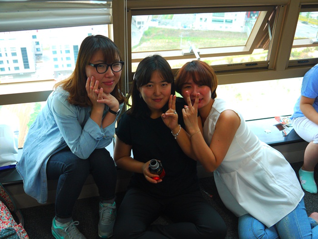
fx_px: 331
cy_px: 120
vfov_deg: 39.7
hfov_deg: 51.4
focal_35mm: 36
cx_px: 159
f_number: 4.1
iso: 320
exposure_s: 1/60
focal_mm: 18
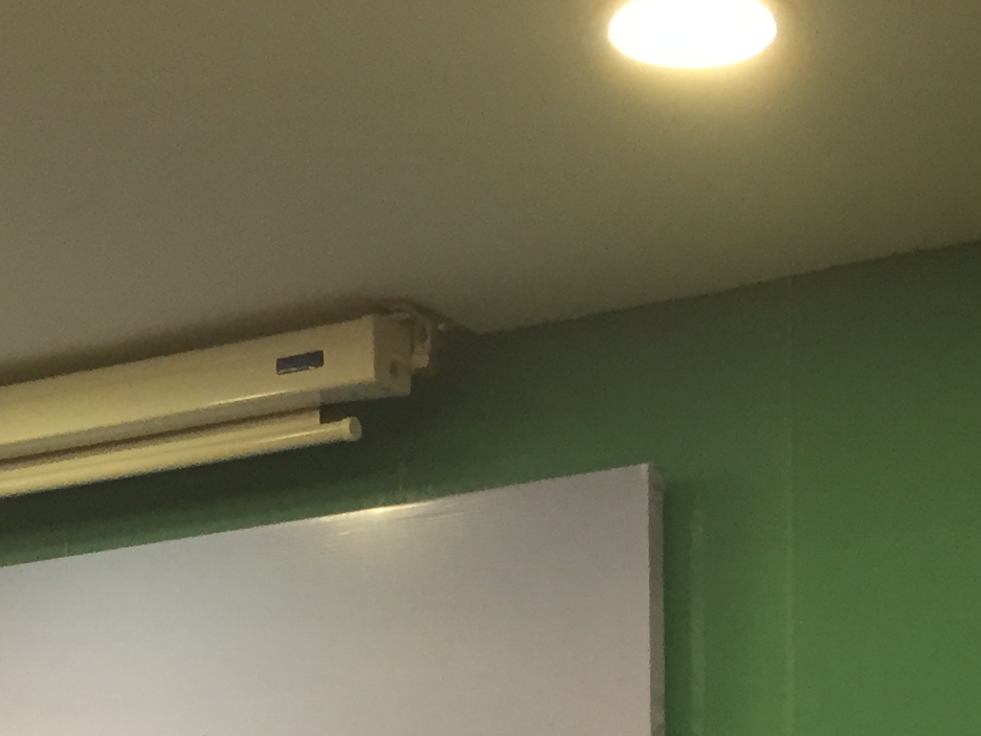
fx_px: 2863
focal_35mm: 101
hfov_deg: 19.4
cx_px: 549
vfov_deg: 13.6
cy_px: 1176
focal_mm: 4.15
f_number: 2.2
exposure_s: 1/33
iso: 160
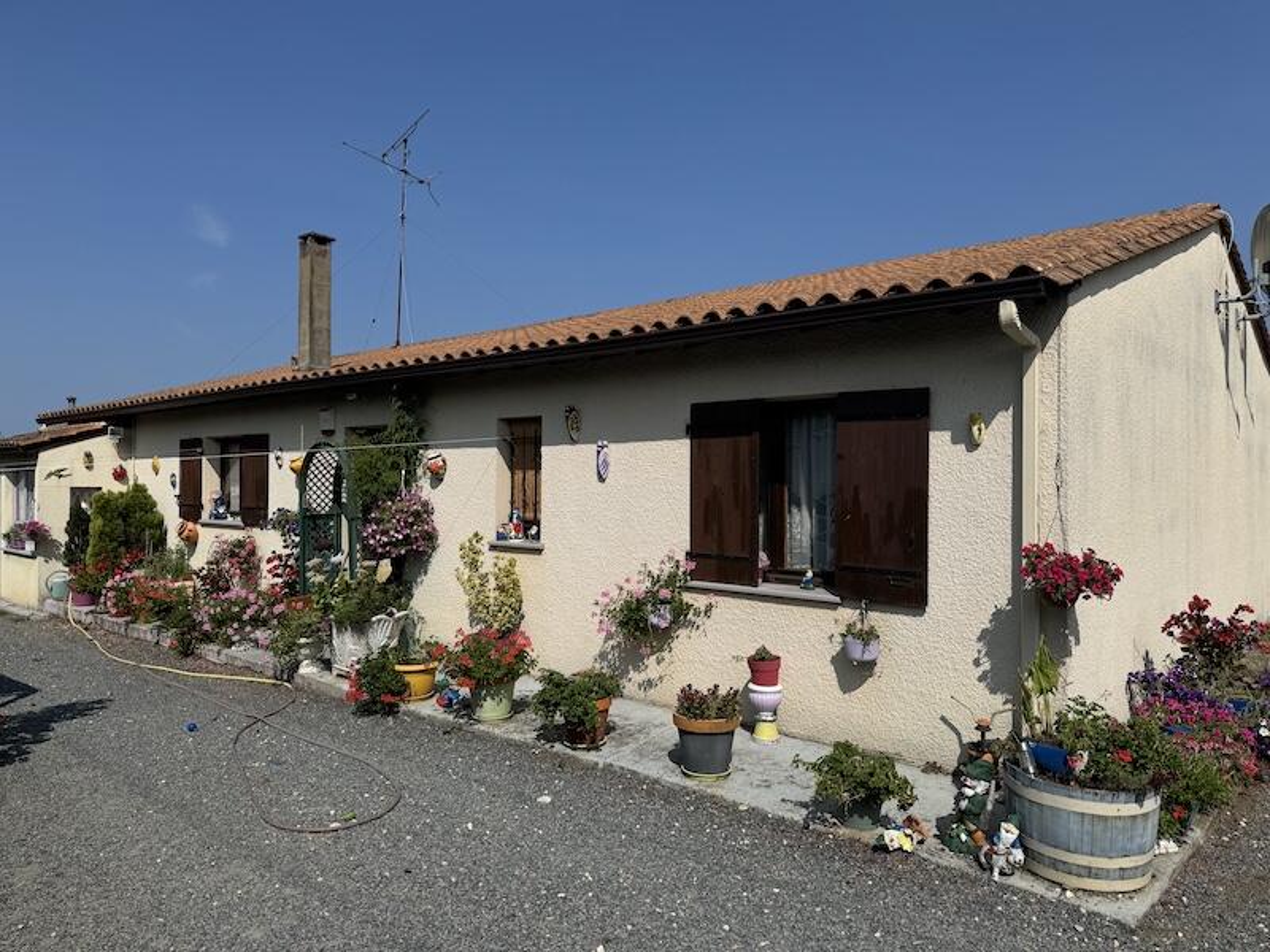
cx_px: 635
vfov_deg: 56.8
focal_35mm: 24
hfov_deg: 71.6
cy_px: 476
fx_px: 881
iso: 80
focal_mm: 6.76
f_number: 1.78
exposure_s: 1/9009
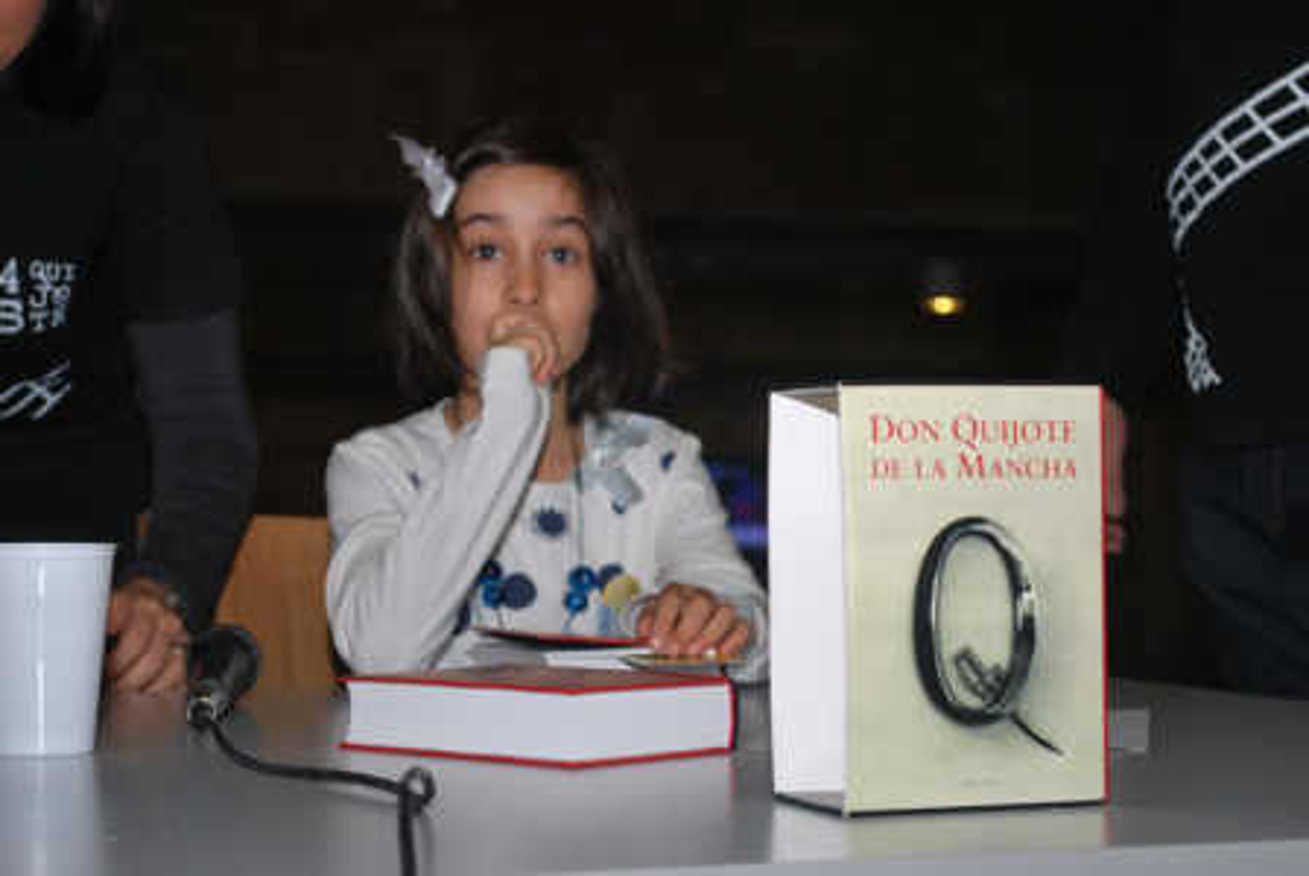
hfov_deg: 24.6
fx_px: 3004
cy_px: 438
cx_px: 654
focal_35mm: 82
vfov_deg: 16.6
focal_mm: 55
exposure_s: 1/60
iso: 200
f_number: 5.6
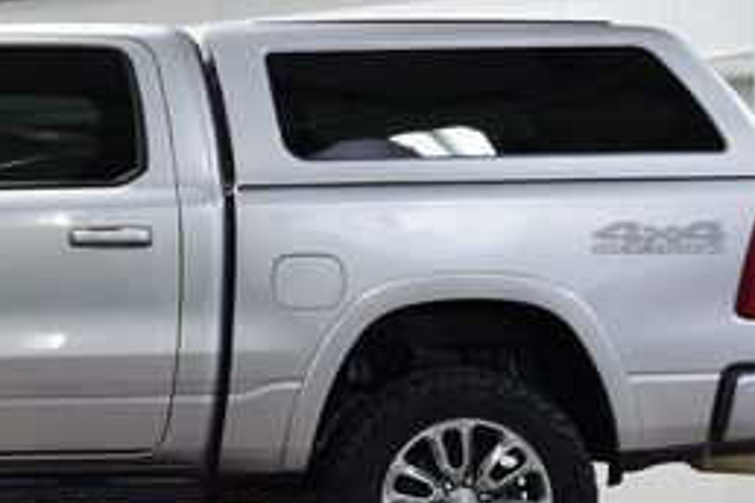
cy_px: 341
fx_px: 2181
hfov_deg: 18.9
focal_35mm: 104
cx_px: -59
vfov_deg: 13.1
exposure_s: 1/60
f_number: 5.6
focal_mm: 28
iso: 1600
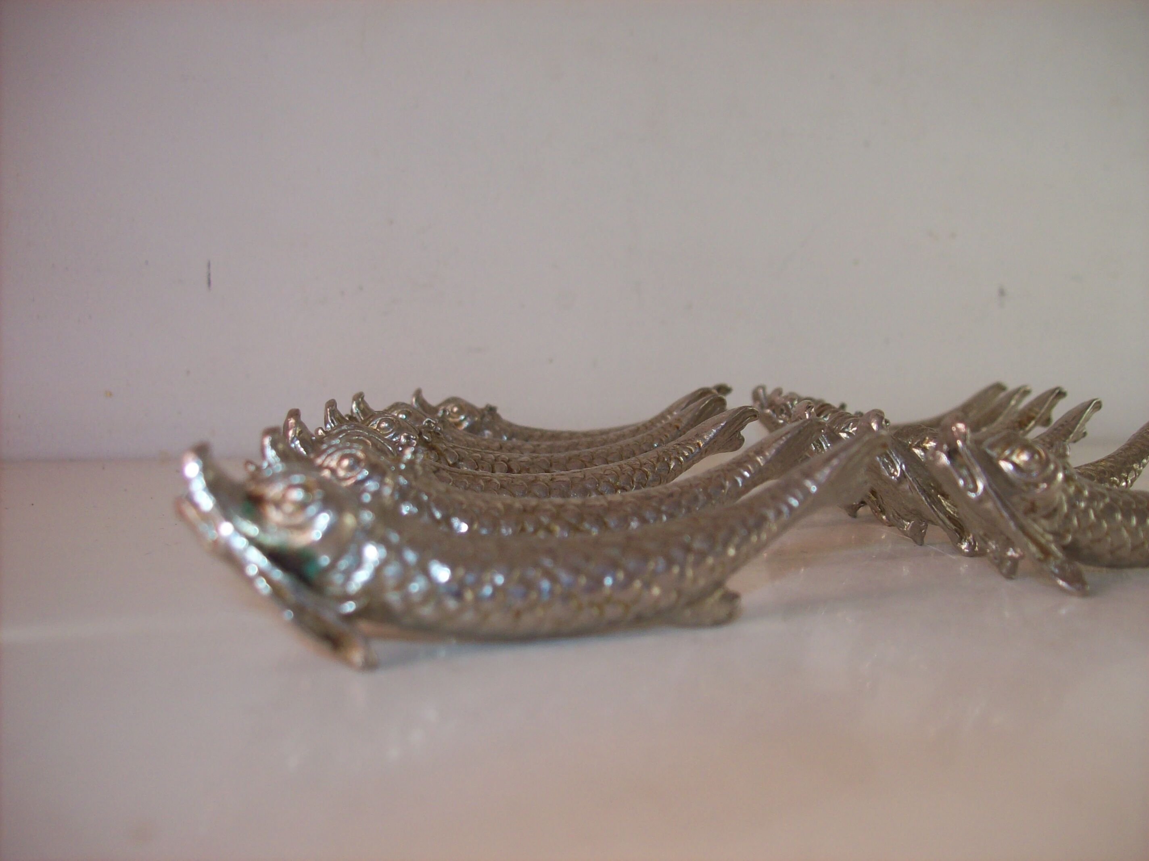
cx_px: 574
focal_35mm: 36
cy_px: 430
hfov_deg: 51.4
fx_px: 1195
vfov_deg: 39.6
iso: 80
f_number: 2.7
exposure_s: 1/64
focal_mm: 6
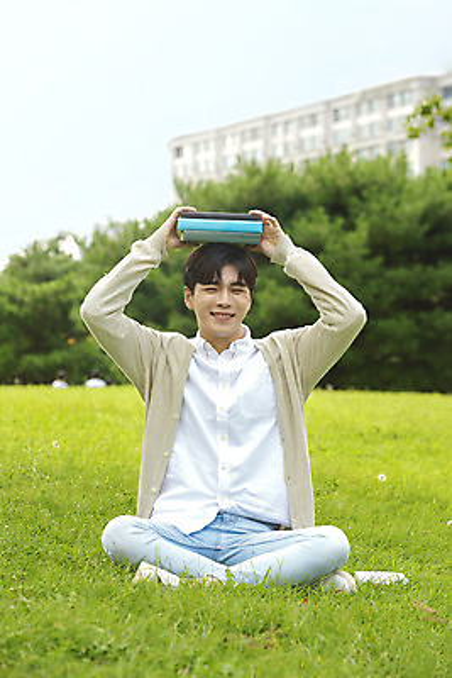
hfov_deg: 12.5
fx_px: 2070
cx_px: 226
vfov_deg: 18.6
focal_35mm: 110
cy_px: 339
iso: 320
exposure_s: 1/400
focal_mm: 110
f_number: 5
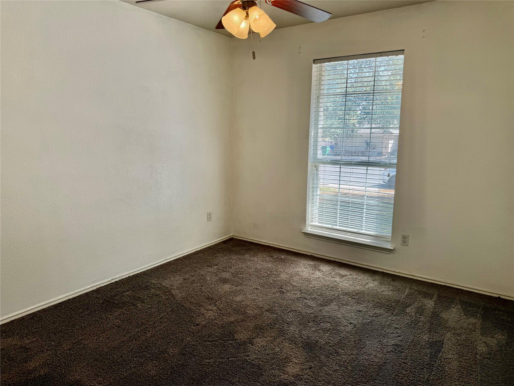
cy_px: 193
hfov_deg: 71.6
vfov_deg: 56.8
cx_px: 257
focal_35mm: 24
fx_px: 356
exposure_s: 1/330
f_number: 1.78
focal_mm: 6.76
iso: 80
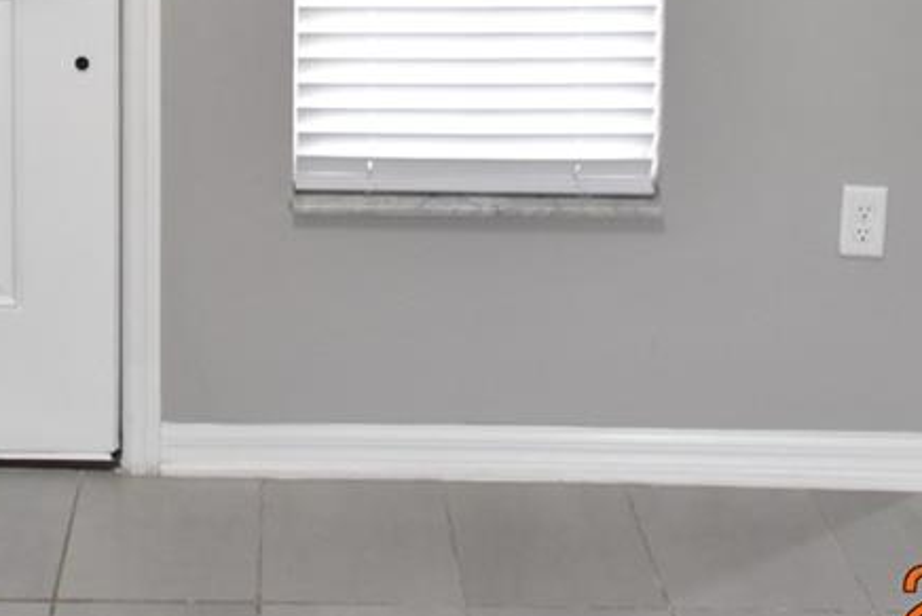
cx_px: 279
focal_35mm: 55
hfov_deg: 35.7
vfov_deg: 20.4
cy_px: -358
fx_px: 1409
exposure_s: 1/30
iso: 800
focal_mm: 10
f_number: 3.5
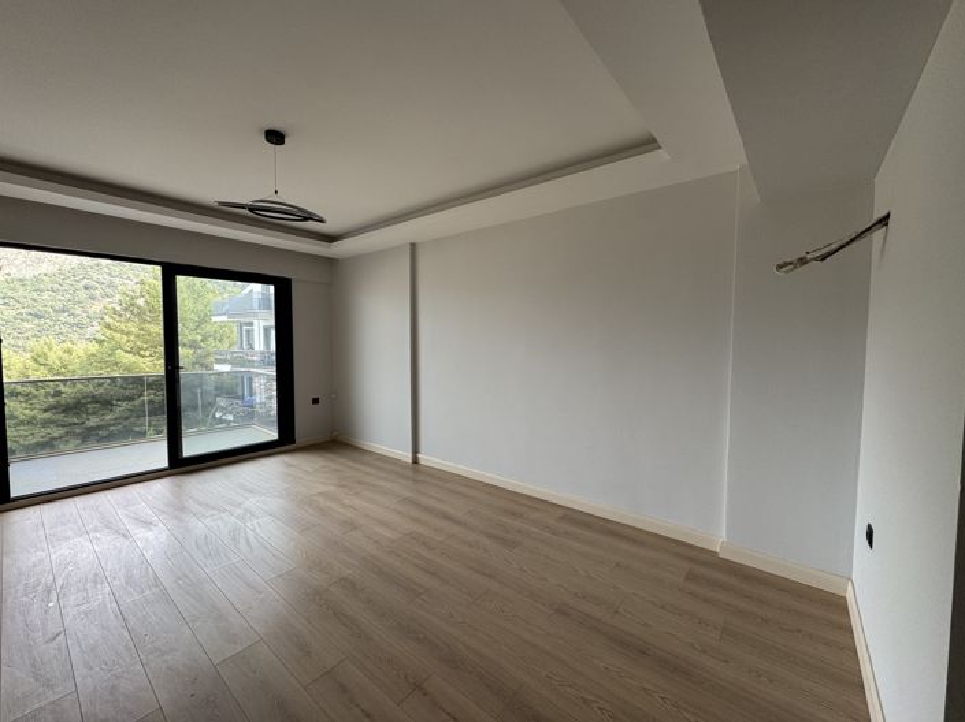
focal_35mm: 14
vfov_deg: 85.6
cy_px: 361
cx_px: 482
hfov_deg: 102.1
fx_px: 390
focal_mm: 2.22
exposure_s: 1/99
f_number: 2.2
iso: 80
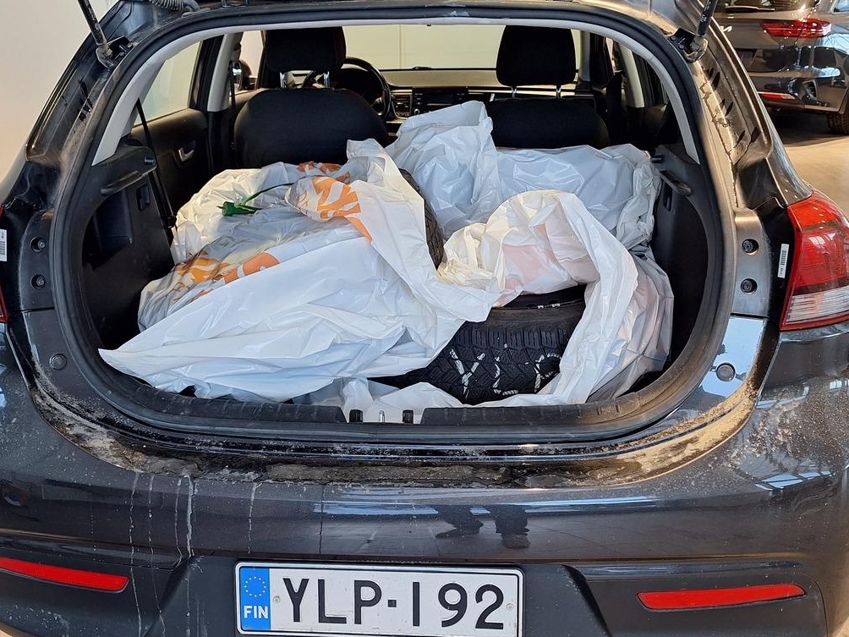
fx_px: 809
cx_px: 397
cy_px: 286
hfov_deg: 55.3
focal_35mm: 33
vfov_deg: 42.9
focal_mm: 5.54
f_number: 1.8
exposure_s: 1/50
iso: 80
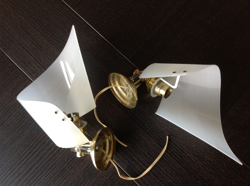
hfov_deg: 52.7
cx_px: 125
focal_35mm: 35
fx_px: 252
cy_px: 93
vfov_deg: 40.6
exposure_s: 1/40
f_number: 2.4
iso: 64
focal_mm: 4.28
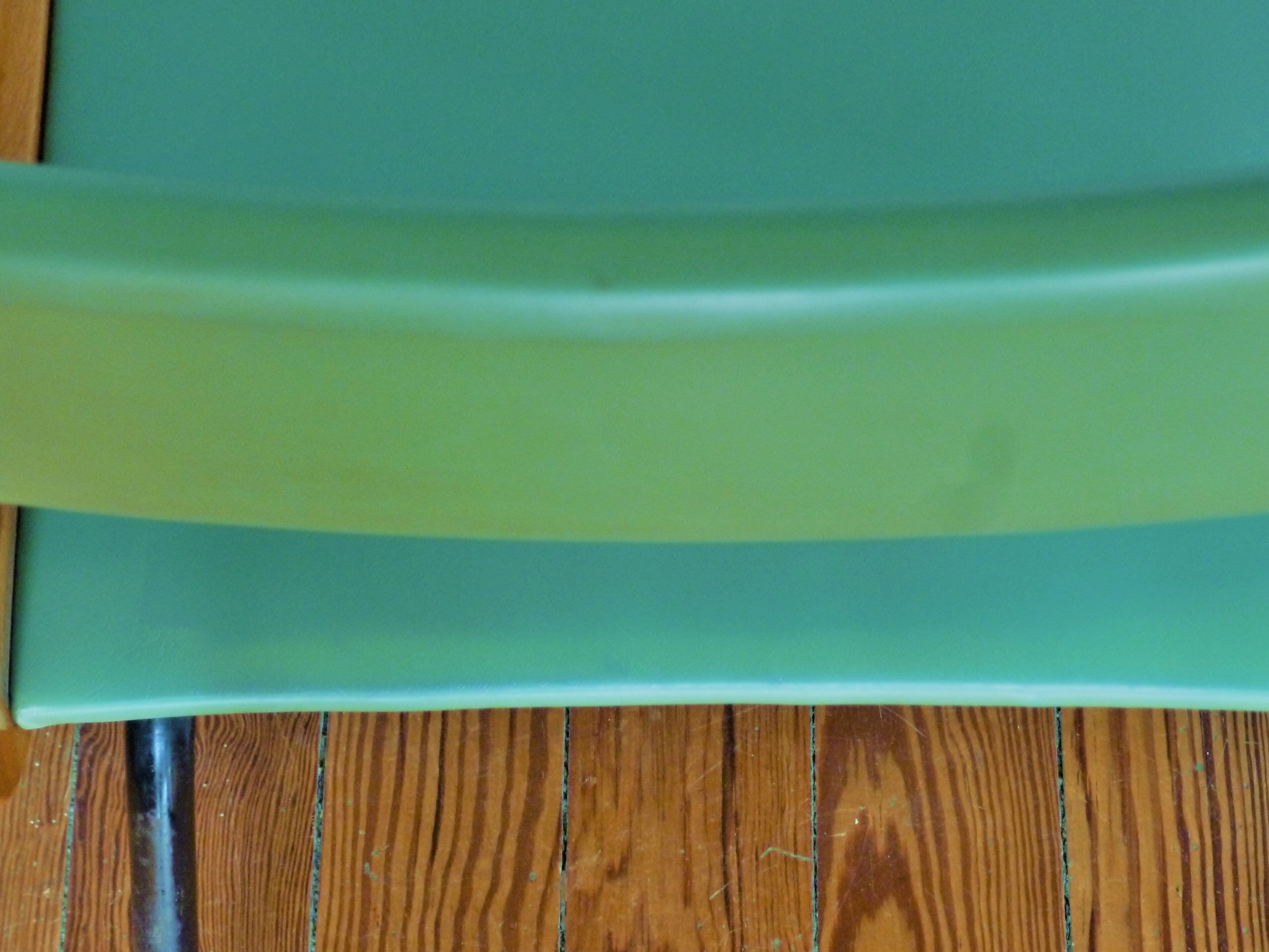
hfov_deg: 20.2
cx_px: 738
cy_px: 524
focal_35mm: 97
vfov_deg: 15.2
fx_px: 3556
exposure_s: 1/4
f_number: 4.9
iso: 400
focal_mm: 14.2
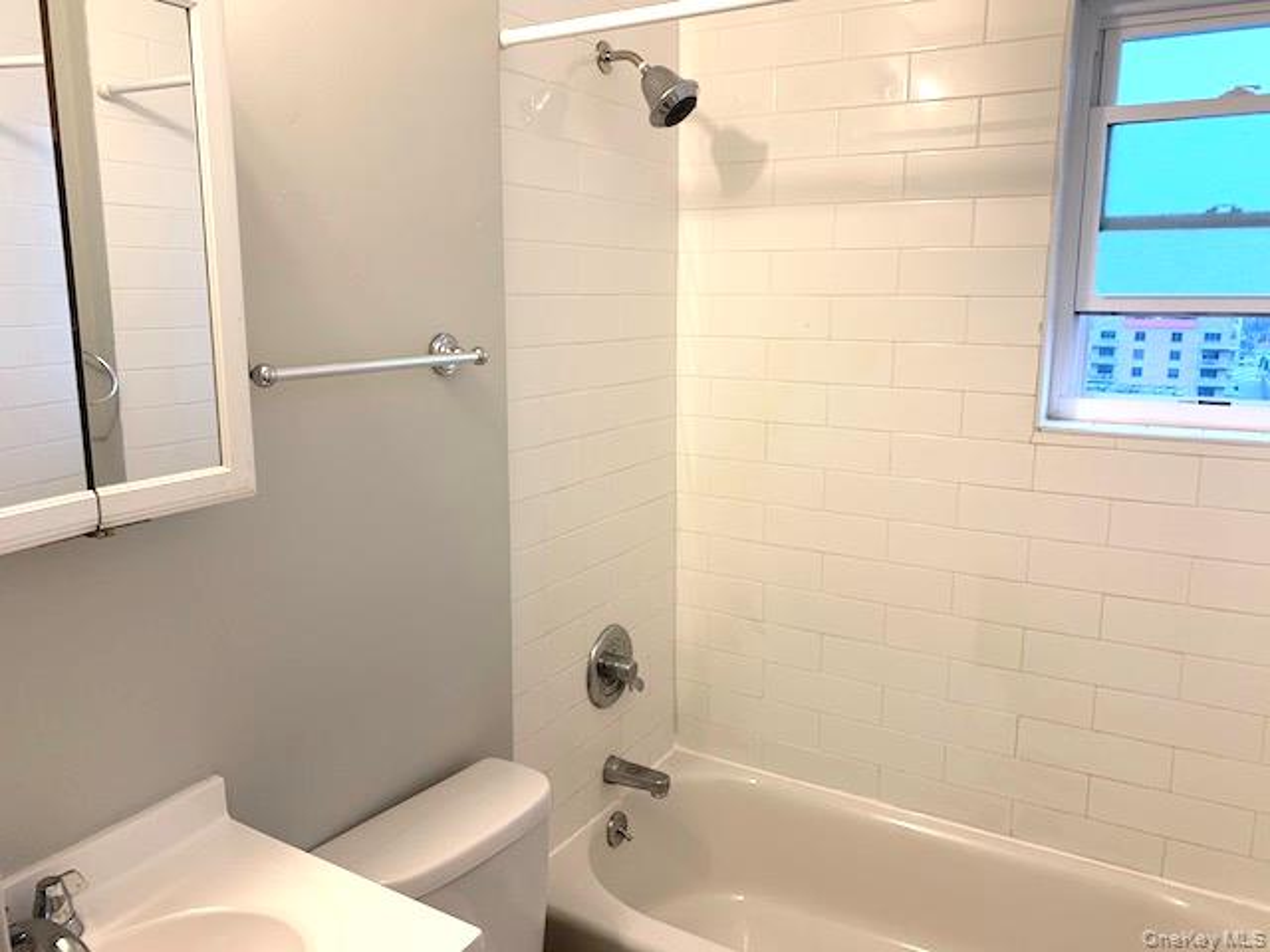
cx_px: 635
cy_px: 476
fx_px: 954
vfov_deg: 53.1
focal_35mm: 26
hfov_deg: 67.3
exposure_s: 1/60
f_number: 1.8
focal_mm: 4.25
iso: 50
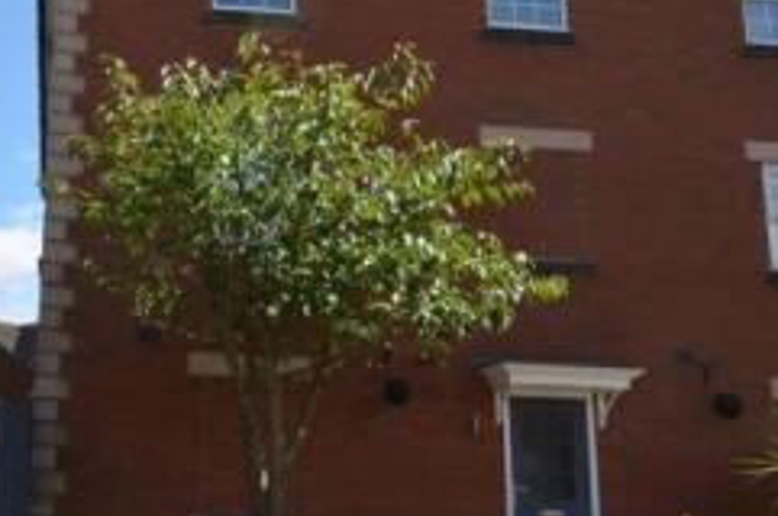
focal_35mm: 49
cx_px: 136
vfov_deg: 27.4
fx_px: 1058
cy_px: 218
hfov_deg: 38.6
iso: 100
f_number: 9
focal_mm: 12
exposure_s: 1/200
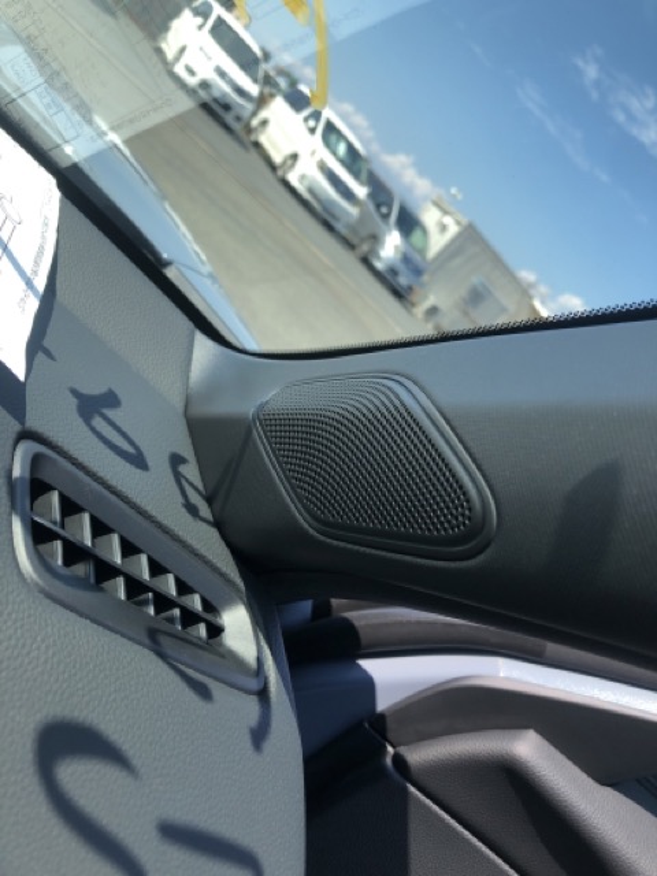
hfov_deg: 49.7
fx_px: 709
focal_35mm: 28
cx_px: 328
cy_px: 438
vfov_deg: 63.4
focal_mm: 3.99
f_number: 1.8
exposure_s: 1/727
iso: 20
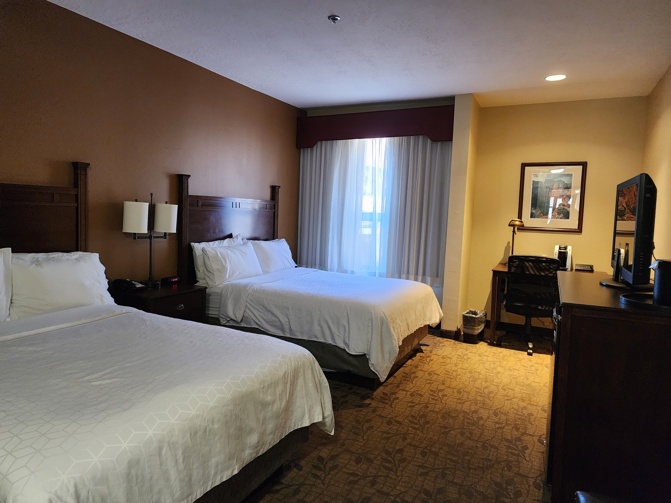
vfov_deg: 58.9
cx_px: 336
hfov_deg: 73.9
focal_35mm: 23
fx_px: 446
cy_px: 252
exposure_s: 1/120
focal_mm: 6.4
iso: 800
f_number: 1.8
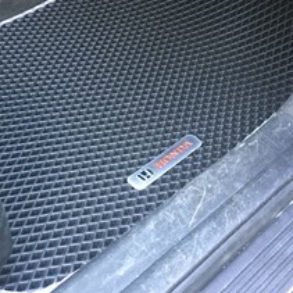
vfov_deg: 33.3
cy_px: 124
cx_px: 136
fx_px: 488
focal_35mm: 51
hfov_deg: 33.4
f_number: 2.2
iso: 250
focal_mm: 4.15
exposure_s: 1/33
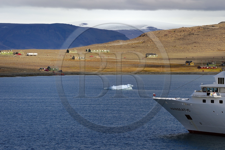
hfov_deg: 12.1
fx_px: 1062
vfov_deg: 8.1
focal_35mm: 170
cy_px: 75
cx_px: 112
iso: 200
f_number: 11
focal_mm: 170
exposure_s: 1/320
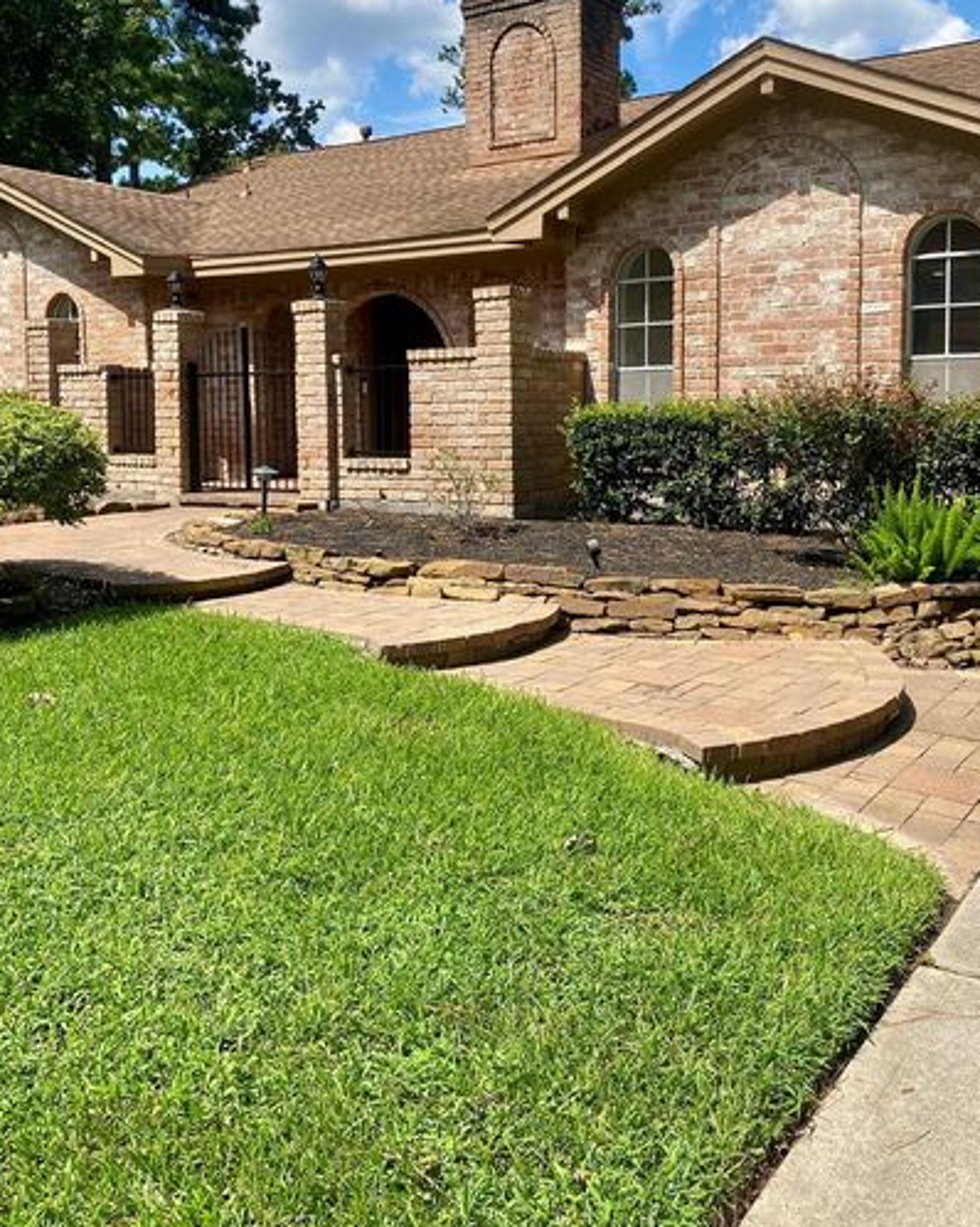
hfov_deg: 43.3
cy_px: 484
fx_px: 1233
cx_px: 510
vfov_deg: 52.5
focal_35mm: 34
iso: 32
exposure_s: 1/2463
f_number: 1.8
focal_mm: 4.25
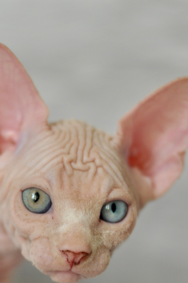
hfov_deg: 9.7
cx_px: 25
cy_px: 263
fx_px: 1108
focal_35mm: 141
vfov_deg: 14.4
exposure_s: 1/400
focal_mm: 50
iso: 500
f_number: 2.2
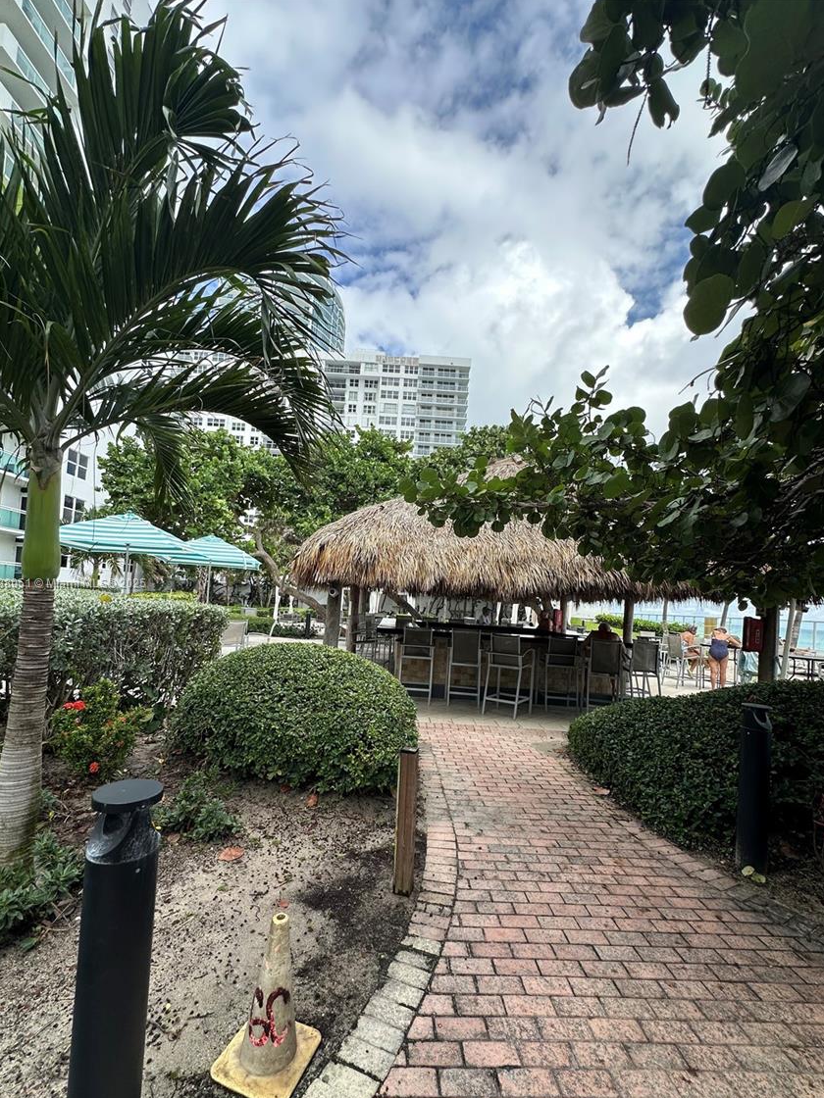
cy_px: 584
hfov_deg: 81.7
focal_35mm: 15
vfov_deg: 98.0
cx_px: 408
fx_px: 476
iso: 40
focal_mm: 2.22
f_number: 2.2
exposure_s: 1/734
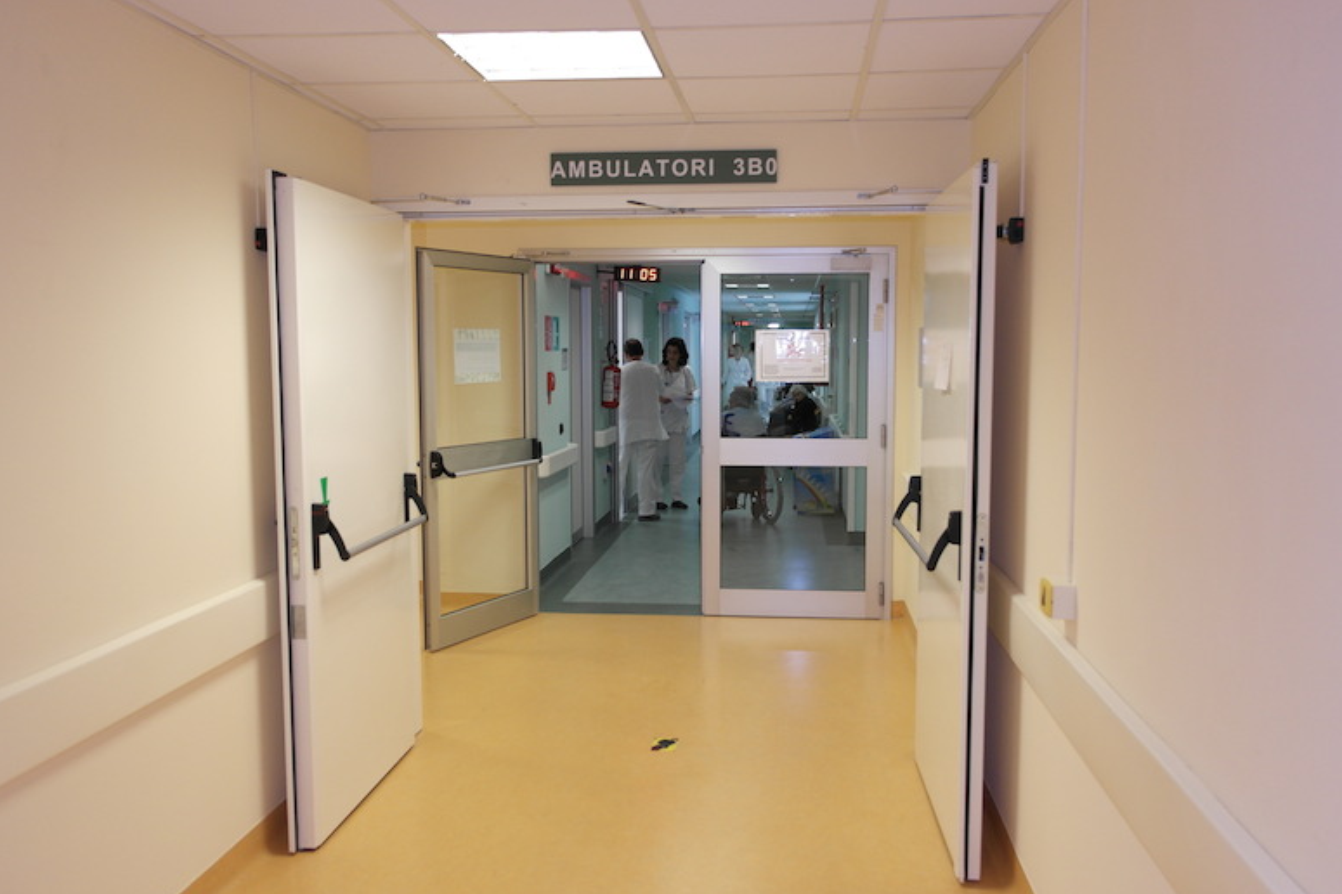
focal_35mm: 31
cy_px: 460
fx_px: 1156
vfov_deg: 42.3
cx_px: 676
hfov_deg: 60.3
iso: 400
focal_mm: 20
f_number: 3.5
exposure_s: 1/60
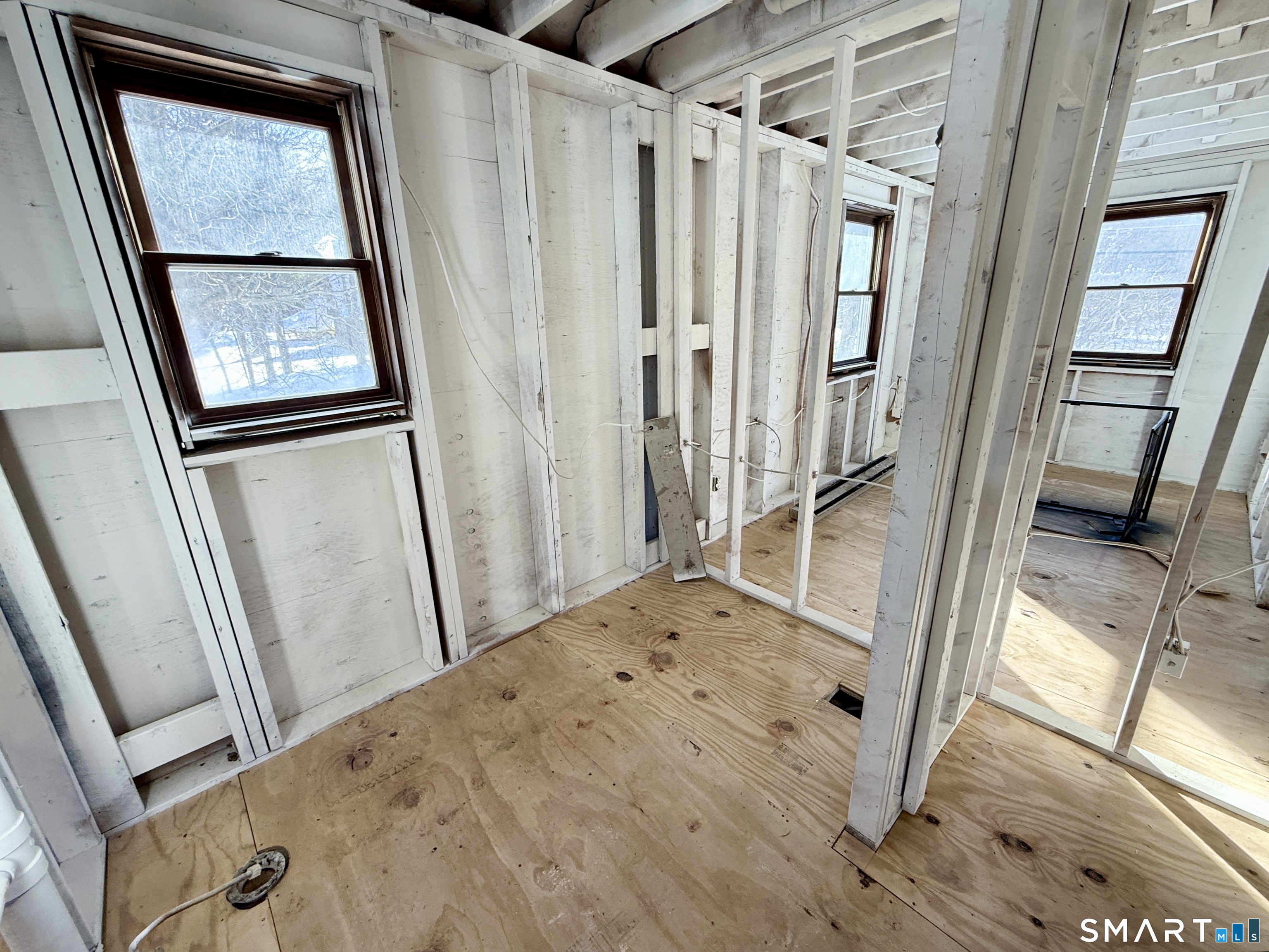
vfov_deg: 85.7
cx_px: 634
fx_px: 513
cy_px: 476
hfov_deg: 102.1
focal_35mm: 14
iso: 100
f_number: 2.2
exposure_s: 1/99
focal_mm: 2.22
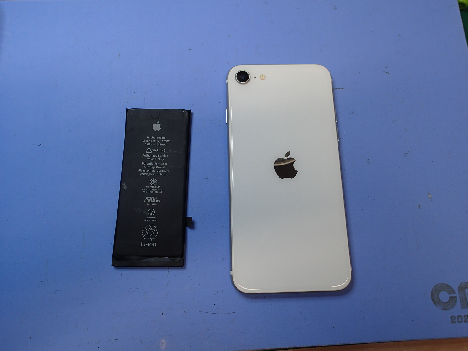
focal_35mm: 25
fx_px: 338
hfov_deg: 69.4
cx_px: 234
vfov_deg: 54.9
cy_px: 176
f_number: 2.8
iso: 100
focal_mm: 4.5
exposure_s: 1/80
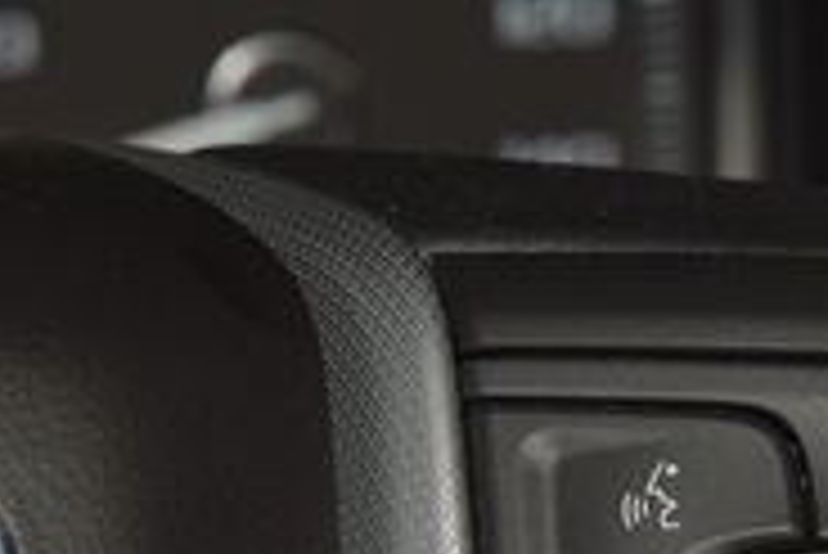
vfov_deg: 3.8
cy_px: 669
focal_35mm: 366
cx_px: 1004
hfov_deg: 5.6
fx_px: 8424
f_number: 8
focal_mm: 70
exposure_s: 1/125
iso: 100
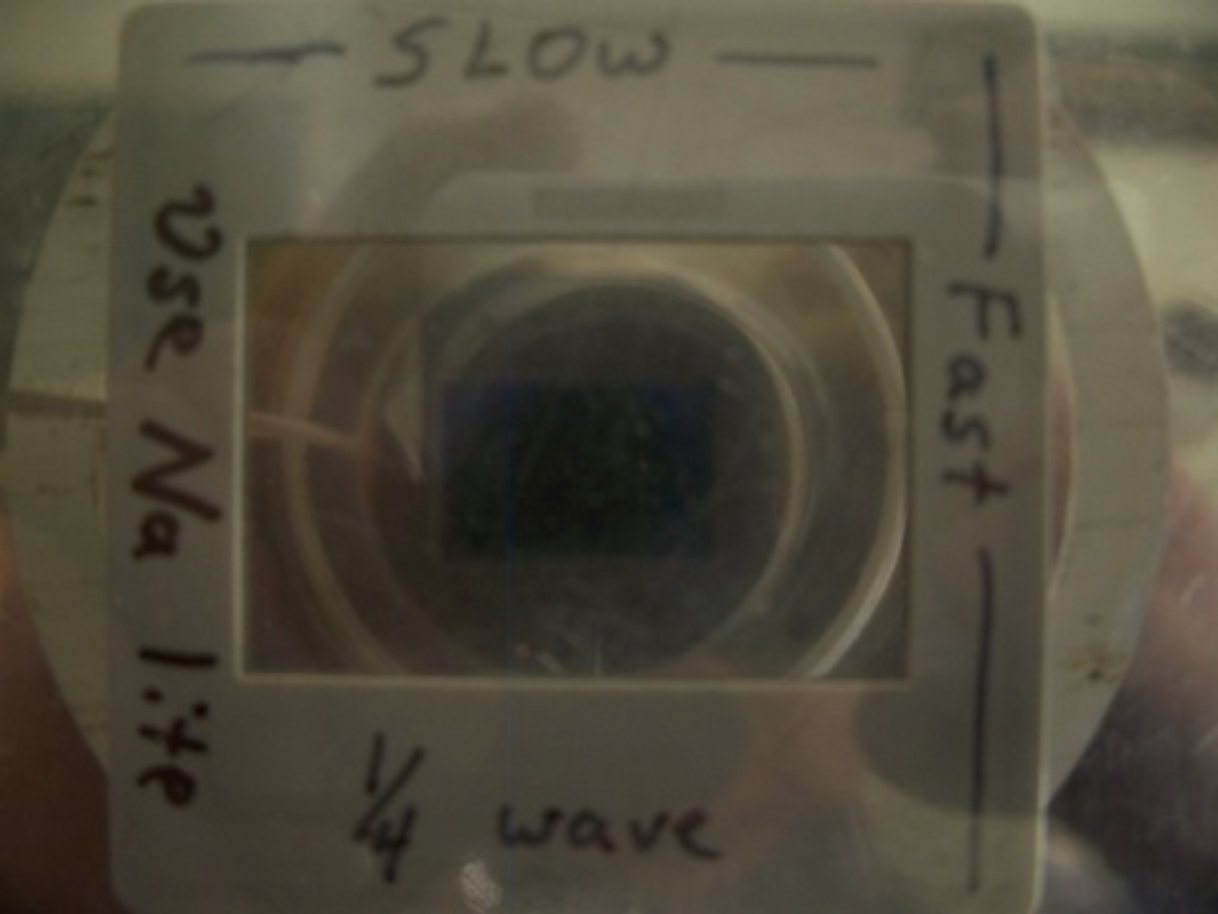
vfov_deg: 38.7
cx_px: 609
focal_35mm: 37
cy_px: 457
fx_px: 1302
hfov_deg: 50.1
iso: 200
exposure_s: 1/15
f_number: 2.8
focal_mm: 7.8
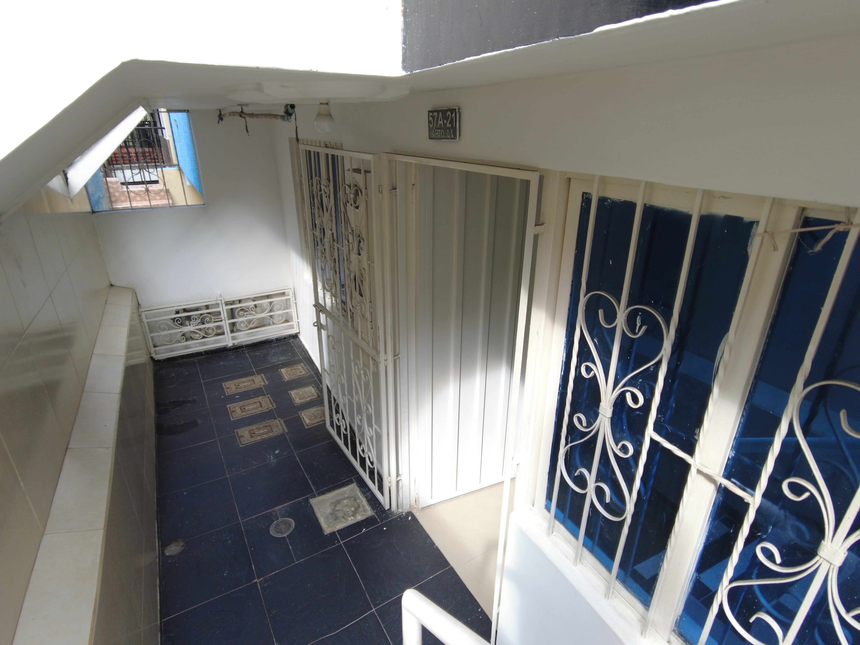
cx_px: 430
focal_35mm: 15
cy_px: 322
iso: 100
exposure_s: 1/120
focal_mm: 3.2
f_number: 1.8
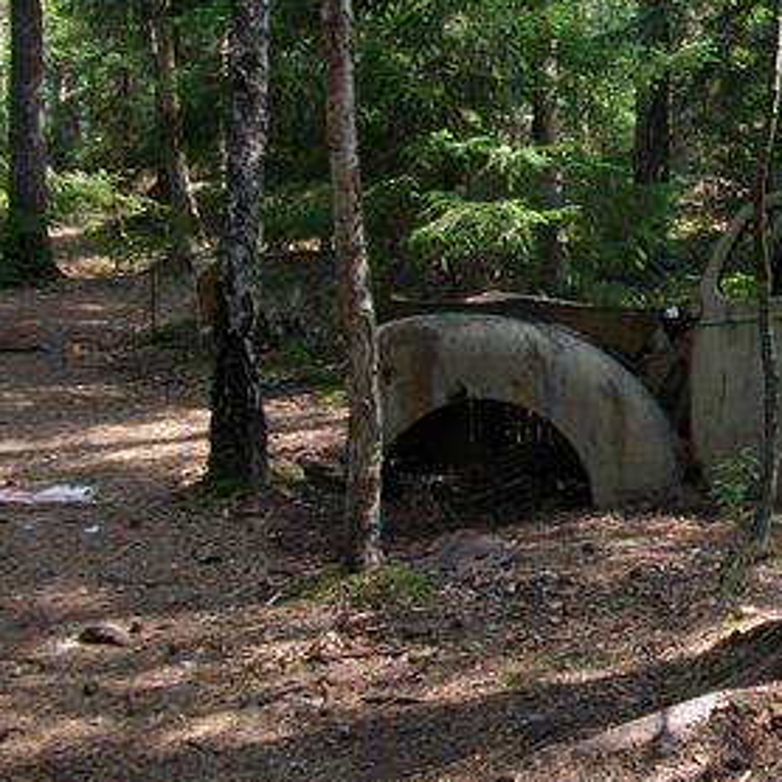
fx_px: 1661
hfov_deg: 24.4
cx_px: 892
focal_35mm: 65
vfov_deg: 26.3
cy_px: 239
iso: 80
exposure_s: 1/97
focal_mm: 5.7
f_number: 2.9
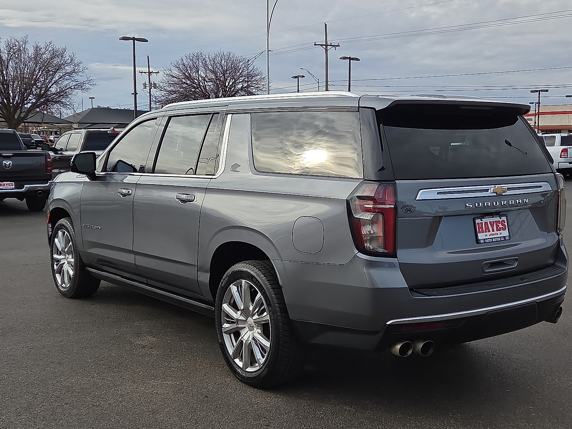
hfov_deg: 43.8
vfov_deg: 33.6
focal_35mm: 43
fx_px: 711
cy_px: 203
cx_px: 304
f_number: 1.8
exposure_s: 1/1429
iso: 25
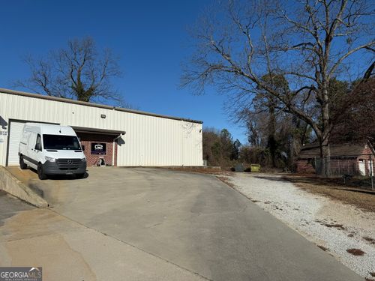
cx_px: 188
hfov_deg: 71.6
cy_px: 140
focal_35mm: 24
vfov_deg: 56.8
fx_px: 260
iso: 80
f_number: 1.78
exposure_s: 1/10309
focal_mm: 6.76
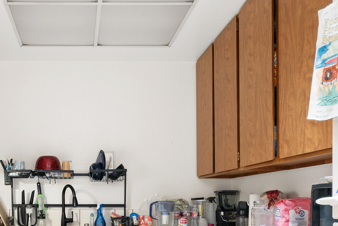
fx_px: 310
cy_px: 208
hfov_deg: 56.0
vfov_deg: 37.1
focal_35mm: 33
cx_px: 112
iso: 400
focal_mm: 16
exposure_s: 1/1.25
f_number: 9
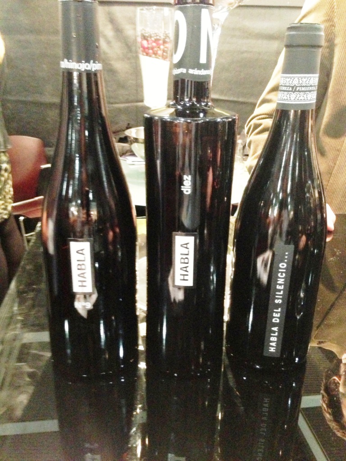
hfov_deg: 42.9
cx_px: 173
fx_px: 440
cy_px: 230
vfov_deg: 55.4
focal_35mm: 33
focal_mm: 4.13
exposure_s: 1/15
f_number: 2.4
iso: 800
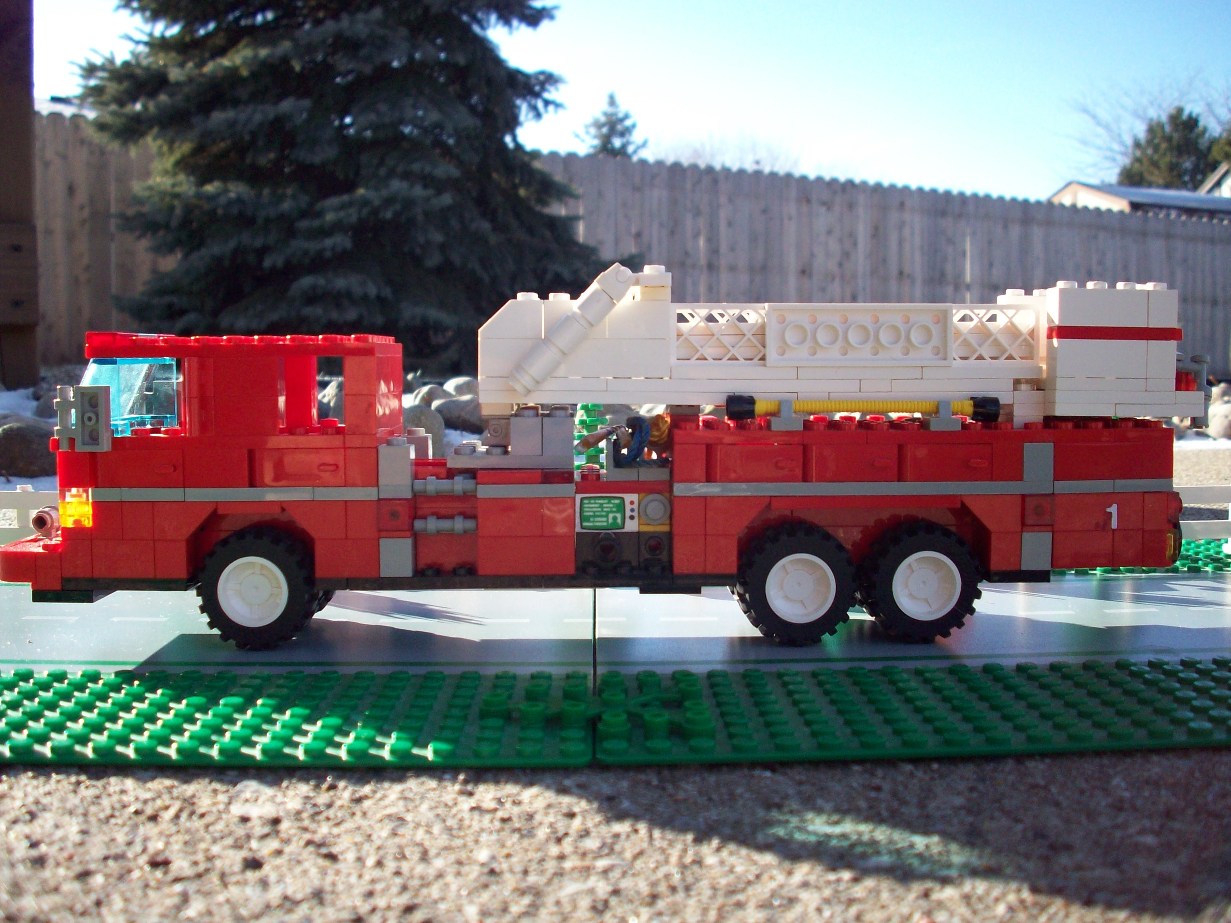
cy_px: 462
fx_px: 1316
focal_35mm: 37
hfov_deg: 50.1
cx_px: 616
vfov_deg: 38.7
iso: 80
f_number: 2.8
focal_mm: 6.2
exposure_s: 1/372
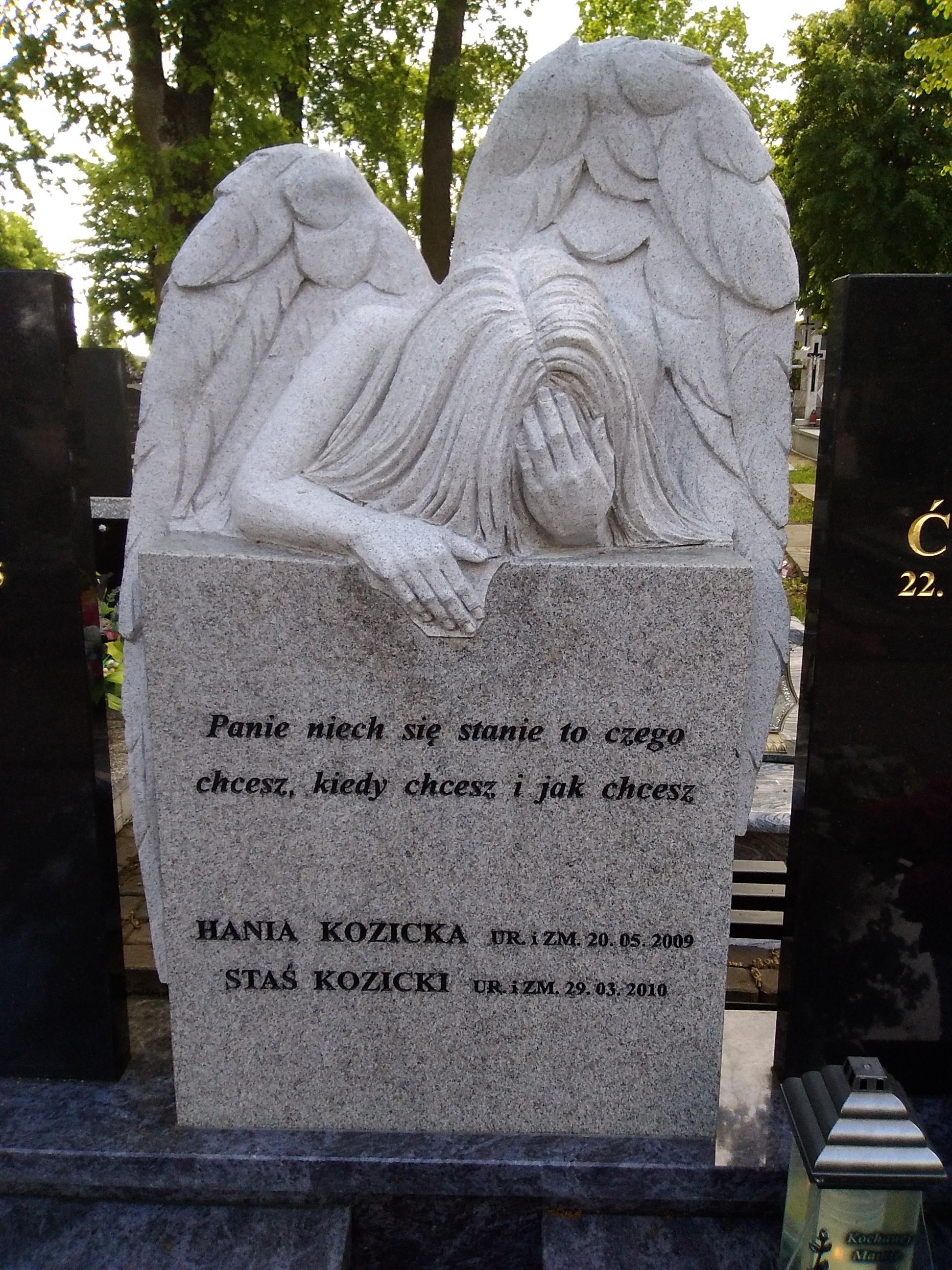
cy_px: 635
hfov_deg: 48.2
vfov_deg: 61.7
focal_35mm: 29
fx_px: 1063
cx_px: 476
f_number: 2.4
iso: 136
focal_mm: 2.39
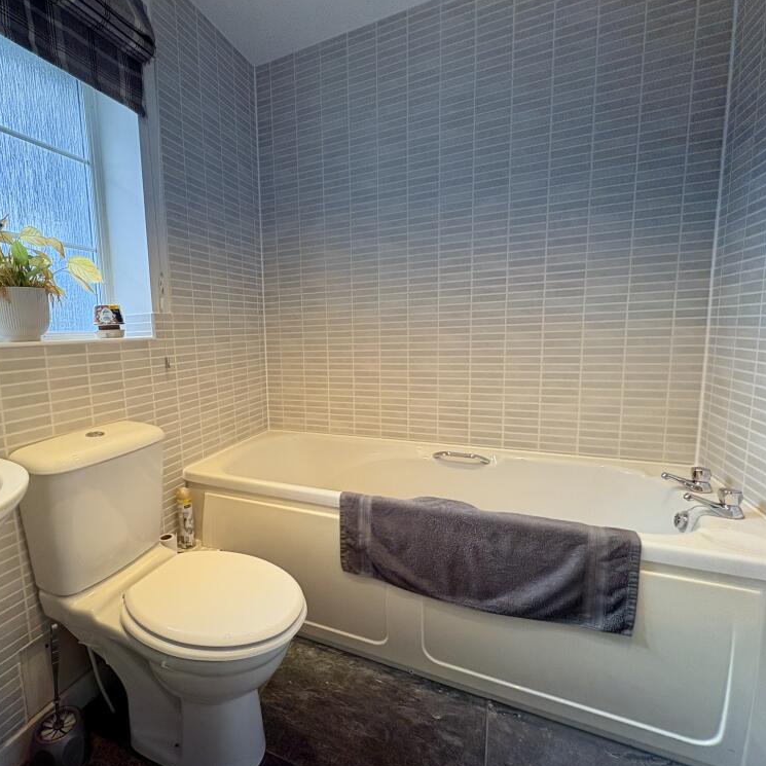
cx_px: 283
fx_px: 426
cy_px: 385
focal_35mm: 17
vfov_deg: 84.0
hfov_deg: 82.2
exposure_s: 1/123
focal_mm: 2.22
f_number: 2.2
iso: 64
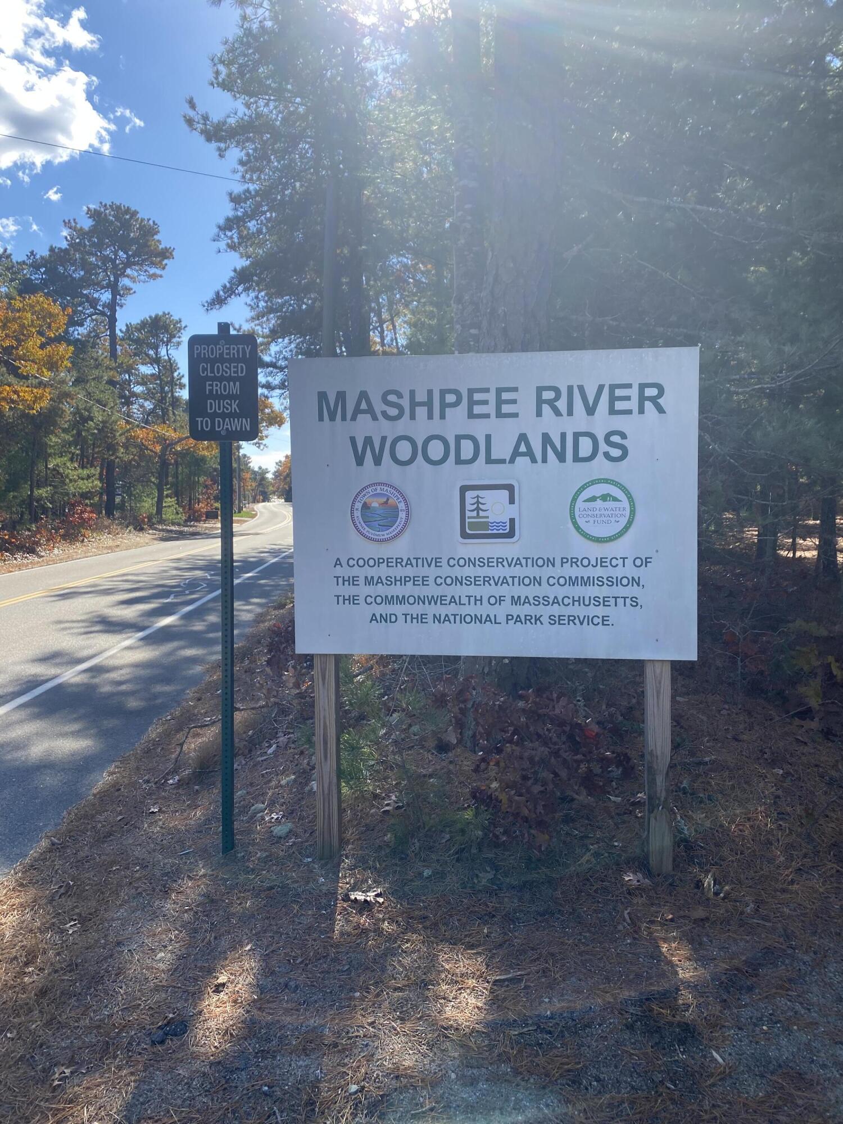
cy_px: 562
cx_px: 422
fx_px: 844
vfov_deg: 67.3
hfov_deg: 53.1
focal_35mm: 26
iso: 32
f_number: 1.8
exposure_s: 1/998
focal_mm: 4.25
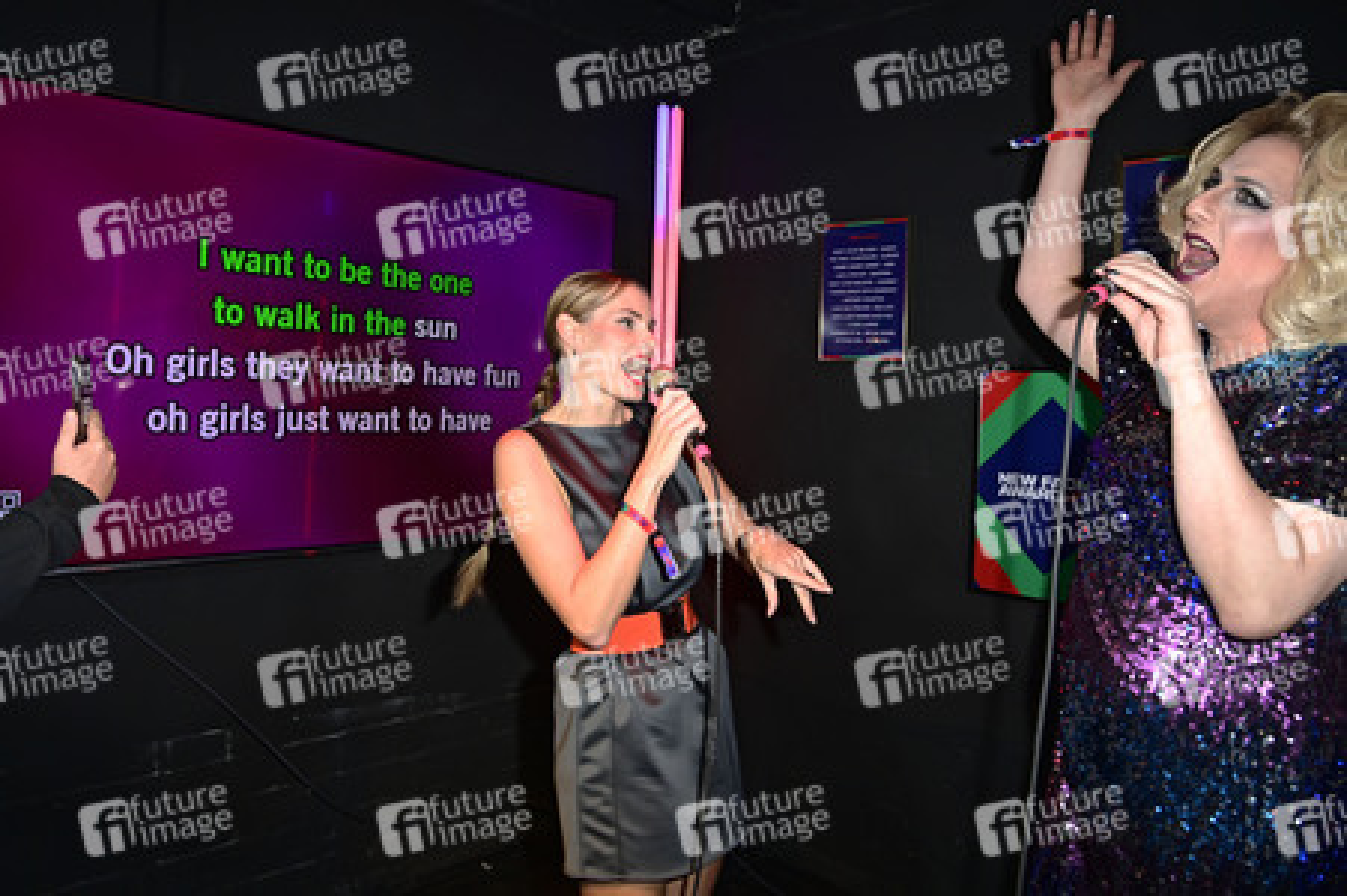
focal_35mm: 24
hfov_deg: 73.8
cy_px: 448
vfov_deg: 53.1
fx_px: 897
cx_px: 674
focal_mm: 24
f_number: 5.6
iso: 800
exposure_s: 1/50
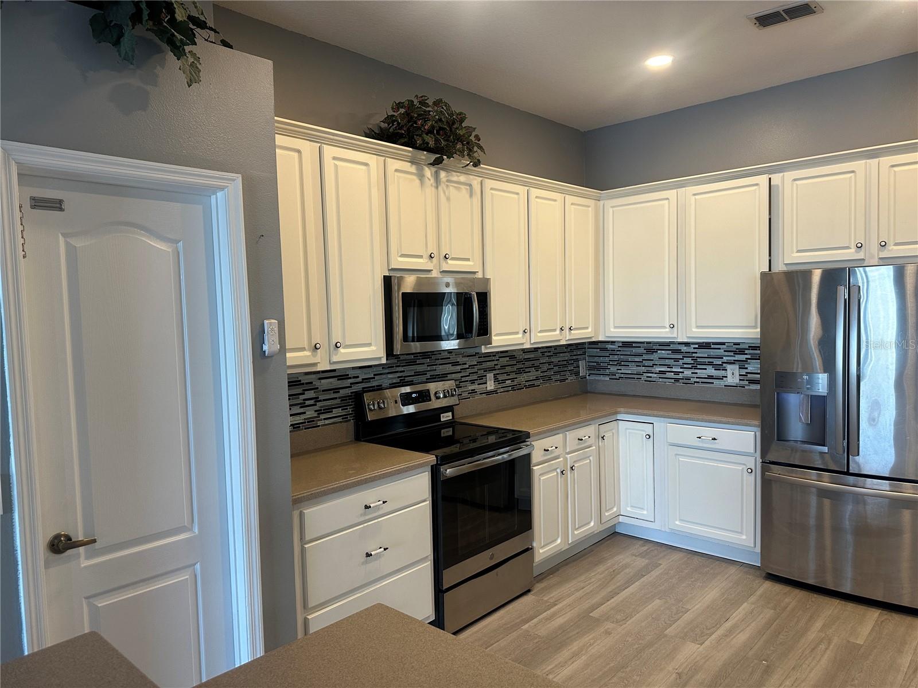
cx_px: 459
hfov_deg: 71.6
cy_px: 344
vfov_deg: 56.8
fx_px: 636
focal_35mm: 24
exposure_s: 1/120
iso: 160
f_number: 1.78
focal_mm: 6.86
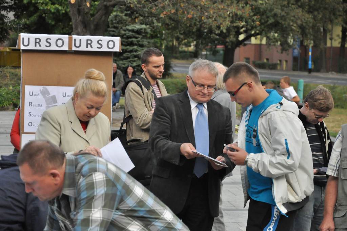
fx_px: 1155
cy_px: 116
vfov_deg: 11.4
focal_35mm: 120
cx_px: 174
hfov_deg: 17.1
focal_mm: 80
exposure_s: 1/2500
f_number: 5.3
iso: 2000
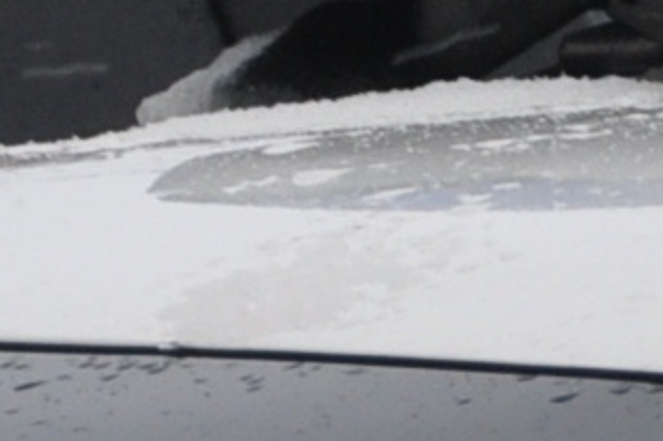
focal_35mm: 875
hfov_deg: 2.3
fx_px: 16103
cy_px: 1082
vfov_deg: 1.6
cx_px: 2149
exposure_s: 1/60
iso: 400
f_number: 5.3
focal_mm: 75
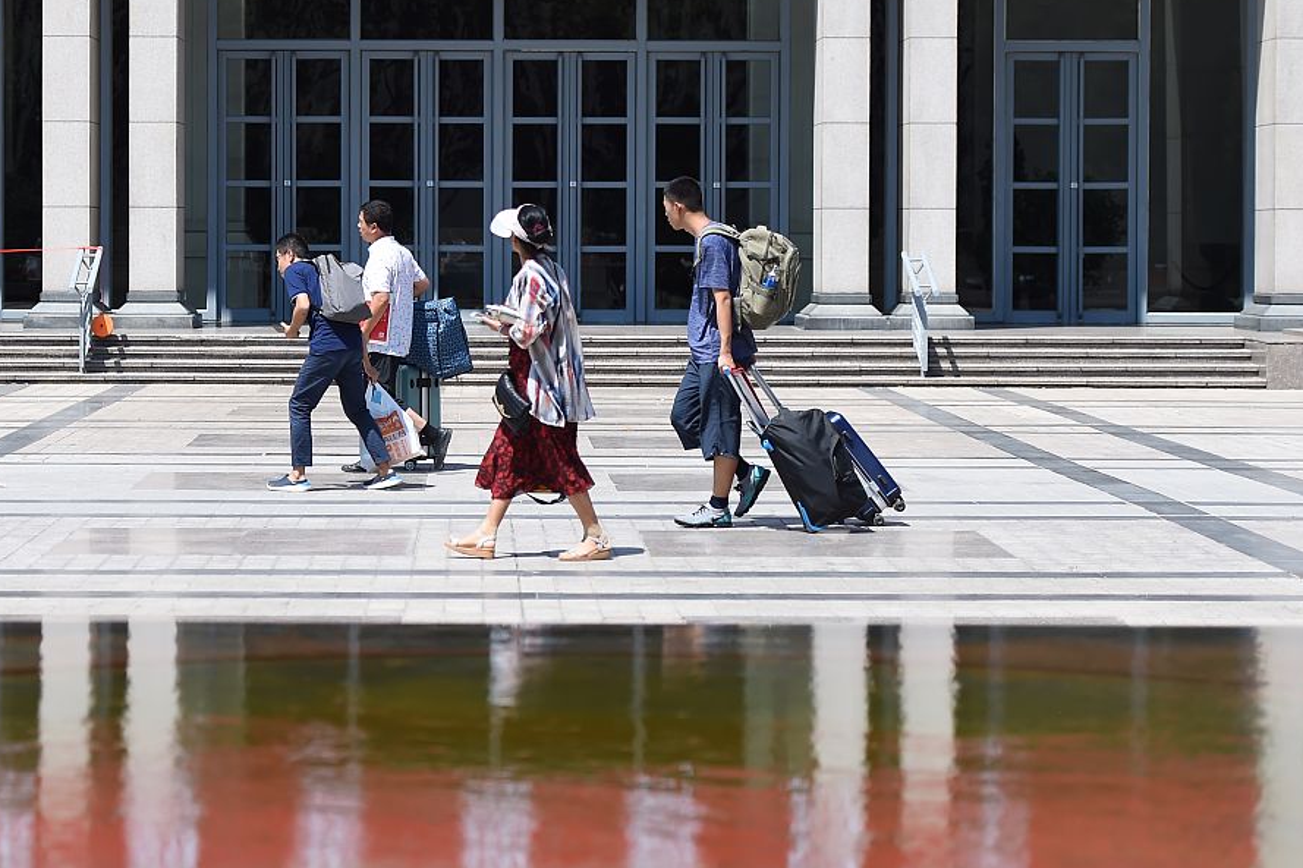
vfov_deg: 12.7
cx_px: 487
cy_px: 307
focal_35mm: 108
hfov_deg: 18.9
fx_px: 3907
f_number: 2.8
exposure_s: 1/8000
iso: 500
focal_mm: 80
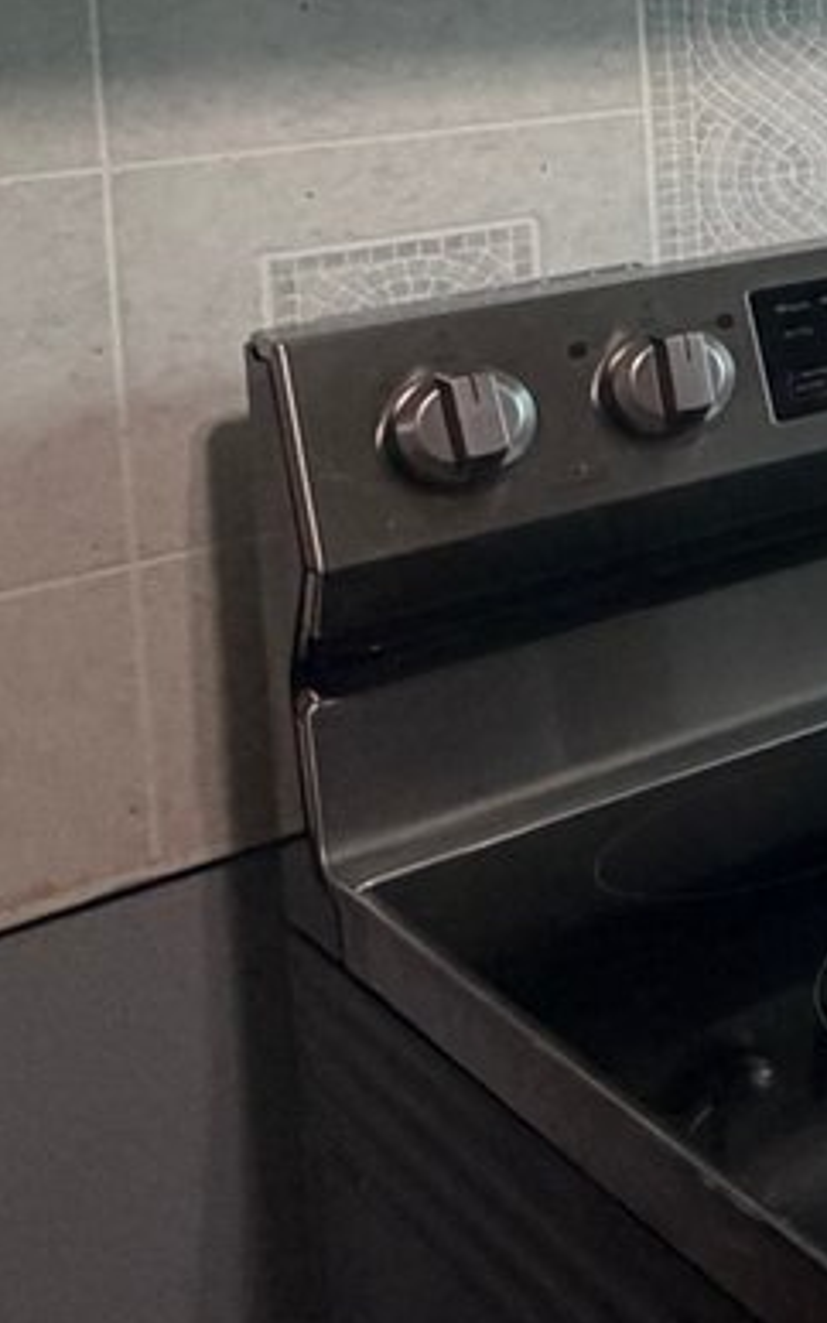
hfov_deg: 13.5
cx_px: 2141
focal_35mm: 58
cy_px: -94
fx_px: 2091
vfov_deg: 31.5
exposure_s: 1/60
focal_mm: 2.22
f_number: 2.2
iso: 200
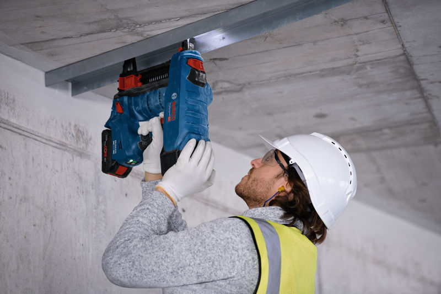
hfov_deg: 11.4
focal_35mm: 180
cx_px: 220
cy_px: 147
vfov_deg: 7.6
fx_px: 2204
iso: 400
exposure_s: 1/80
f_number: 2.8
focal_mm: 180
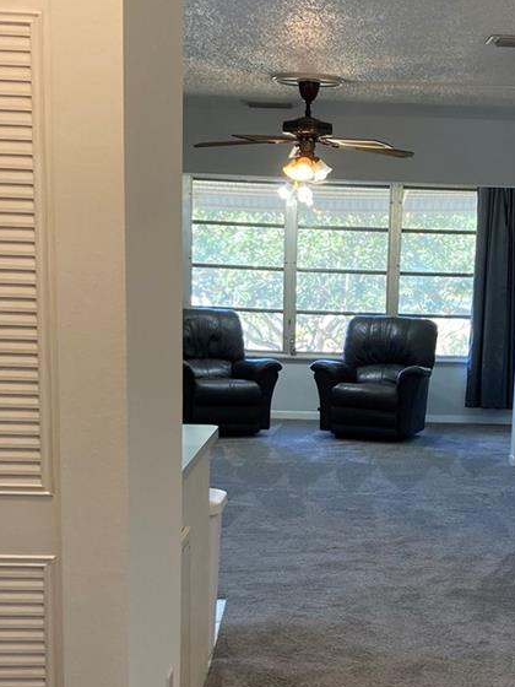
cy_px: 477
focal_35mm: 60
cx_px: 387
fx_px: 1190
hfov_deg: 24.1
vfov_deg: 31.8
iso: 50
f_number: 1.8
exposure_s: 1/60
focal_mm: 3.99
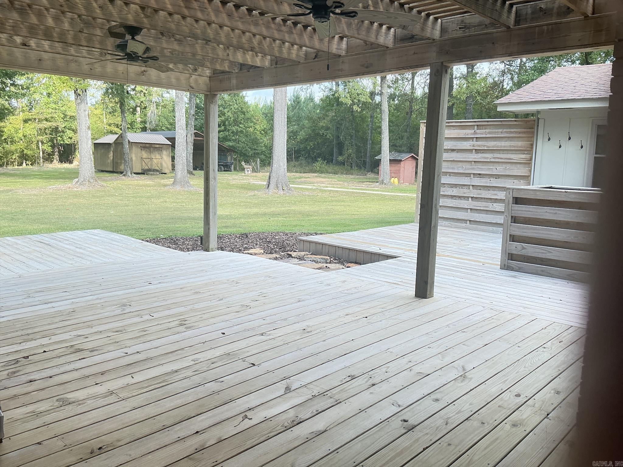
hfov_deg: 63.4
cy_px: 234
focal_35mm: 28
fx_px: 504
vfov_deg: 49.7
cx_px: 312
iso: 32
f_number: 1.8
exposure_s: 1/169
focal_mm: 3
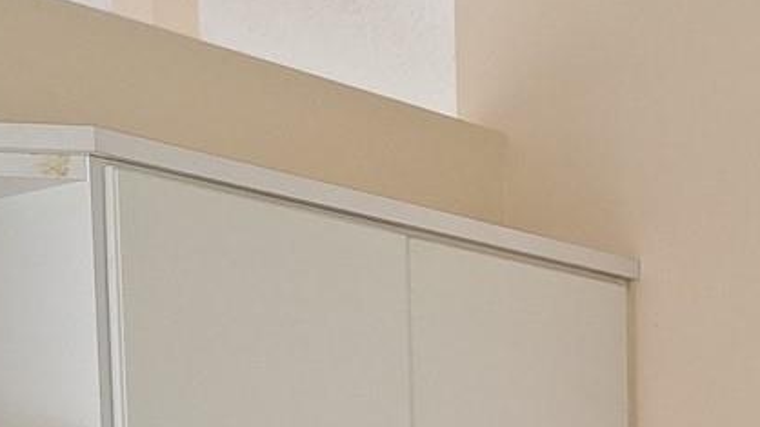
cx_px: 731
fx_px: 1934
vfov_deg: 11.3
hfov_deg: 21.6
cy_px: 879
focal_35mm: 96
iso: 25
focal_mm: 5.54
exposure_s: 1/30
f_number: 1.8
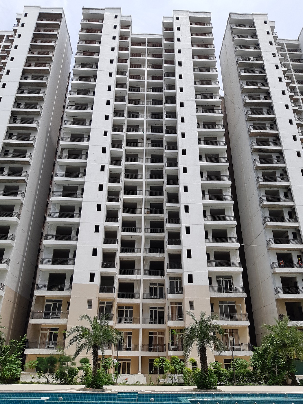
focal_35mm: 26
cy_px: 202
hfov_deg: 53.1
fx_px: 303
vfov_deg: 67.3
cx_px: 152
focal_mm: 3.93
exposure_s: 1/2198
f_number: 1.7
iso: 40
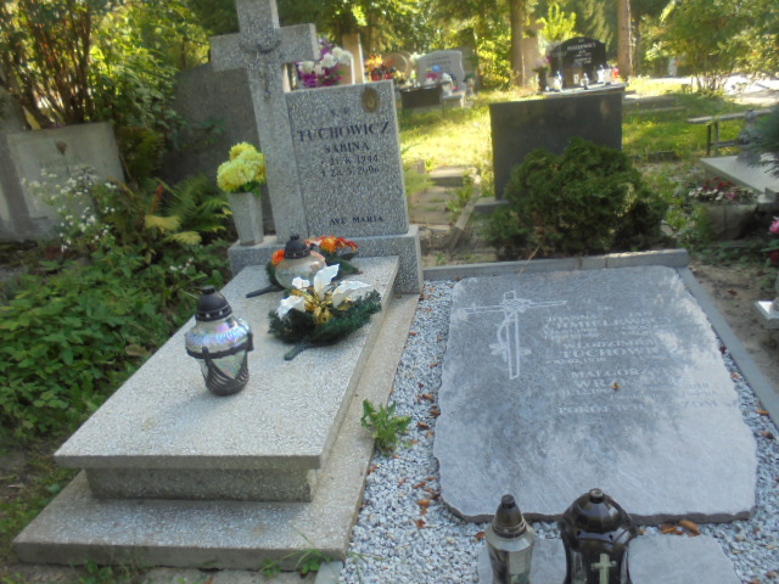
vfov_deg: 48.2
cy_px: 292
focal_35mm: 29
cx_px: 390
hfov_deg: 61.7
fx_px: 653
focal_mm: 5.3
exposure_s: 1/125
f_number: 3.7
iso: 100
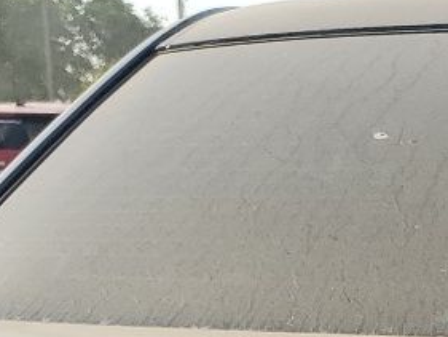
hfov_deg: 12.8
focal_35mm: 148
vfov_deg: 9.2
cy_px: 760
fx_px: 1916
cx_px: 631
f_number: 1.5
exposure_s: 1/1429
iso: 50
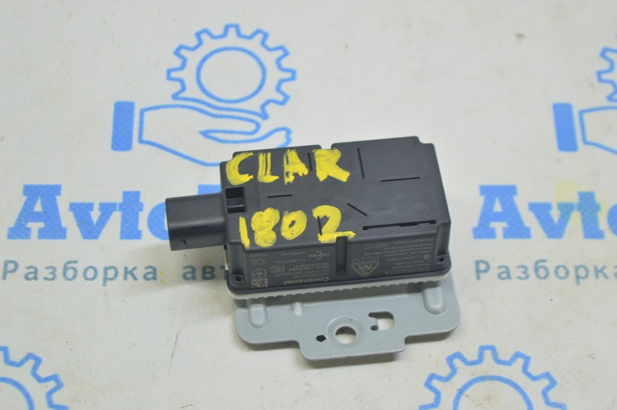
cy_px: 205
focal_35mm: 82
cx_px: 308
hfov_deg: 24.6
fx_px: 1413
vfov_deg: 16.5
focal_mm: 55
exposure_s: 1/20
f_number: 5.6
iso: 400
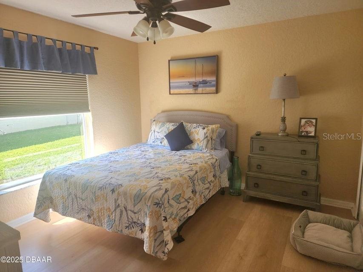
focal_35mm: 23
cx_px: 182
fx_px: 241
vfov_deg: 58.9
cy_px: 136
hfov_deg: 73.9
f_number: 1.8
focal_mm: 6.4
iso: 50
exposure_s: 1/182
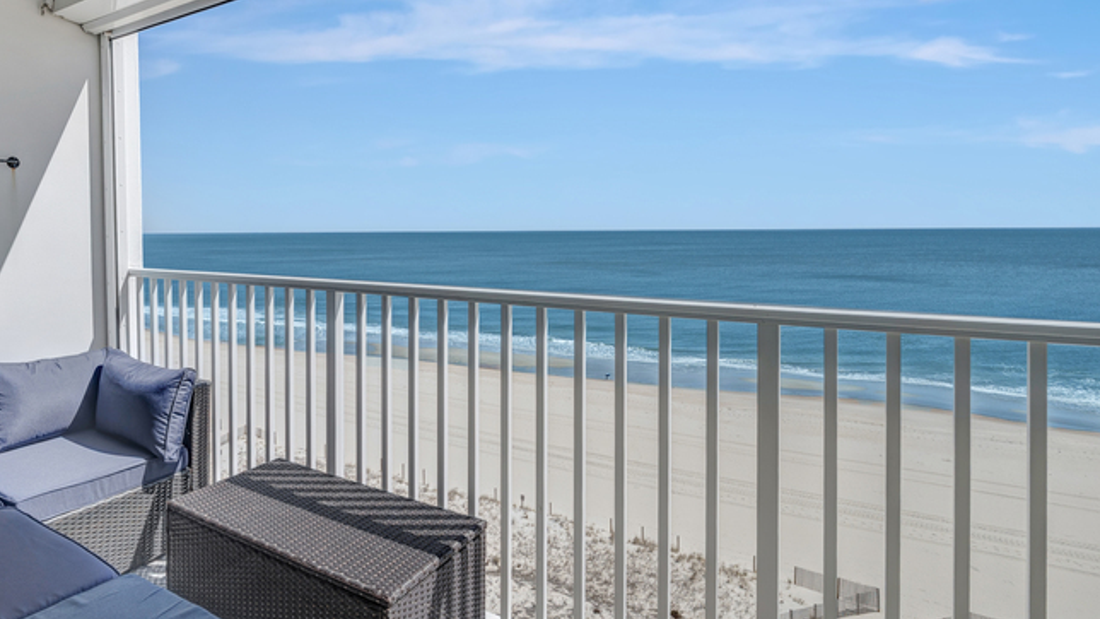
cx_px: 408
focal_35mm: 20
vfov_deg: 54.2
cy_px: 184
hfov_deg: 84.9
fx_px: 583
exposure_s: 1/1250
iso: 320
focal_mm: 12
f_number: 8
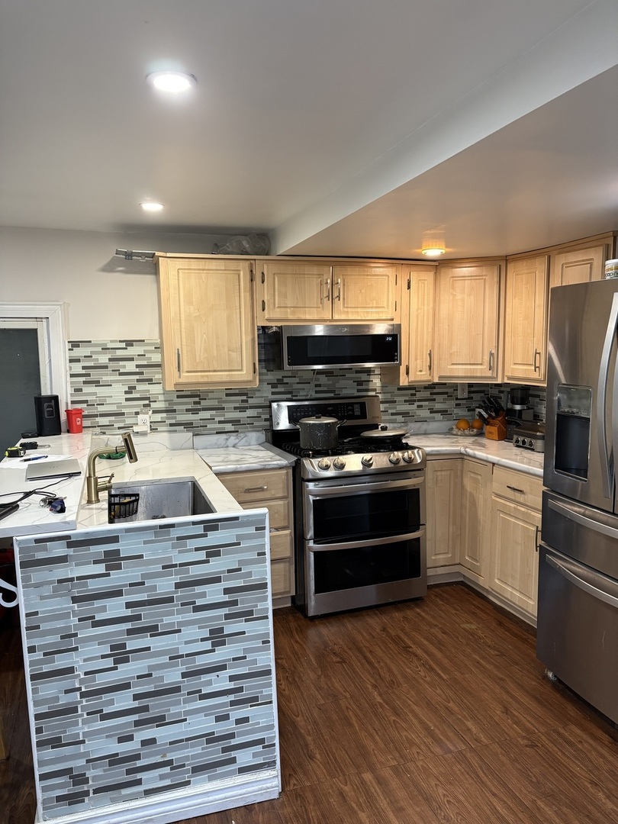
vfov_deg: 67.3
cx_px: 309
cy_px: 412
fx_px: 619
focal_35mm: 26
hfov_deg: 53.1
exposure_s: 1/59
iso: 200
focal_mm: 5.96
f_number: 1.6
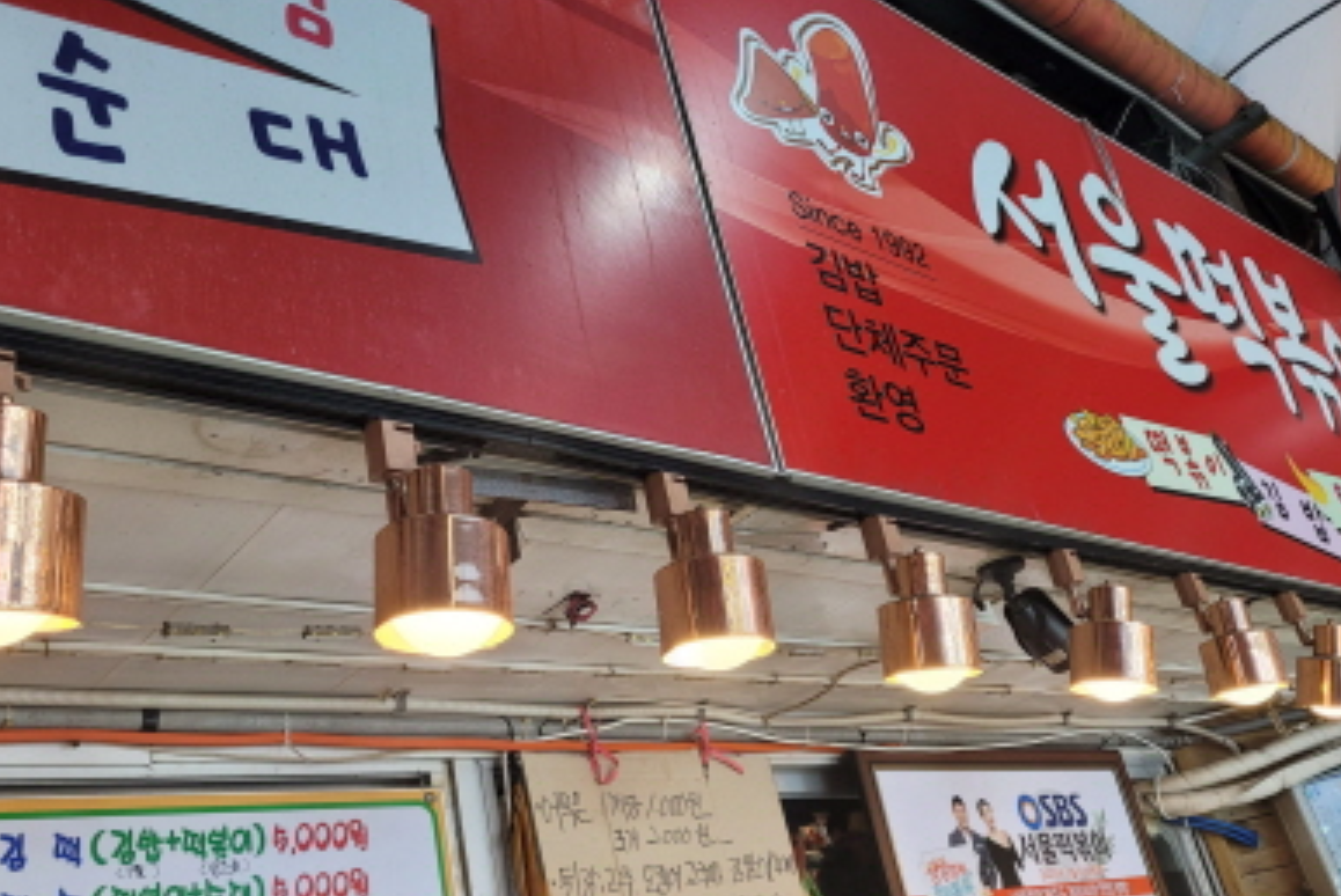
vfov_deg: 37.8
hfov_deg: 54.4
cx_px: 681
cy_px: 516
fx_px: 1305
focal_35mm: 35
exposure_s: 1/120
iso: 100
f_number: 1.8
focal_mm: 5.4
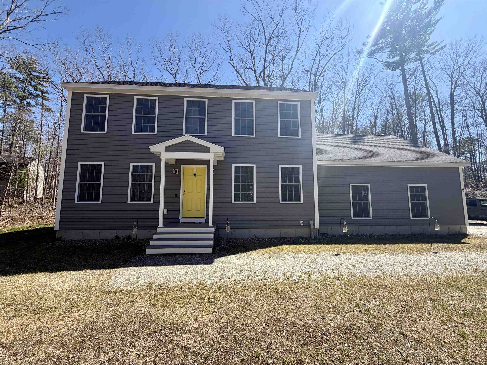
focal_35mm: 14
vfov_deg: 85.7
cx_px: 244
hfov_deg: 102.1
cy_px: 182
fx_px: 197
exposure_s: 1/770
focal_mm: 2.22
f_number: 2.2
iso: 32
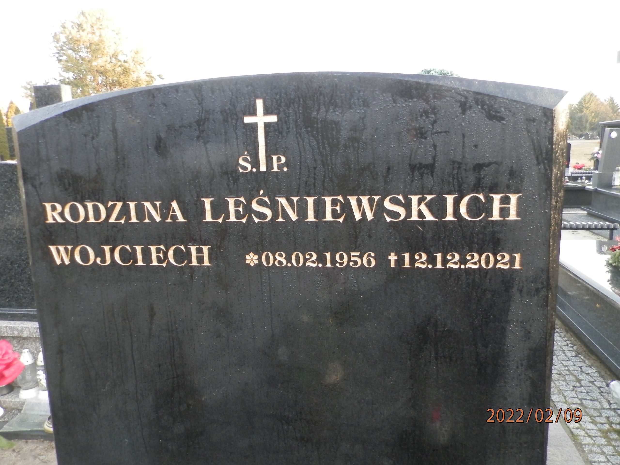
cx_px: 310
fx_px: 448
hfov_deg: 69.4
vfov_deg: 54.9
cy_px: 232
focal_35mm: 25
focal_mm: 4.5
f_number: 3.1
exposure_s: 1/20
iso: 200
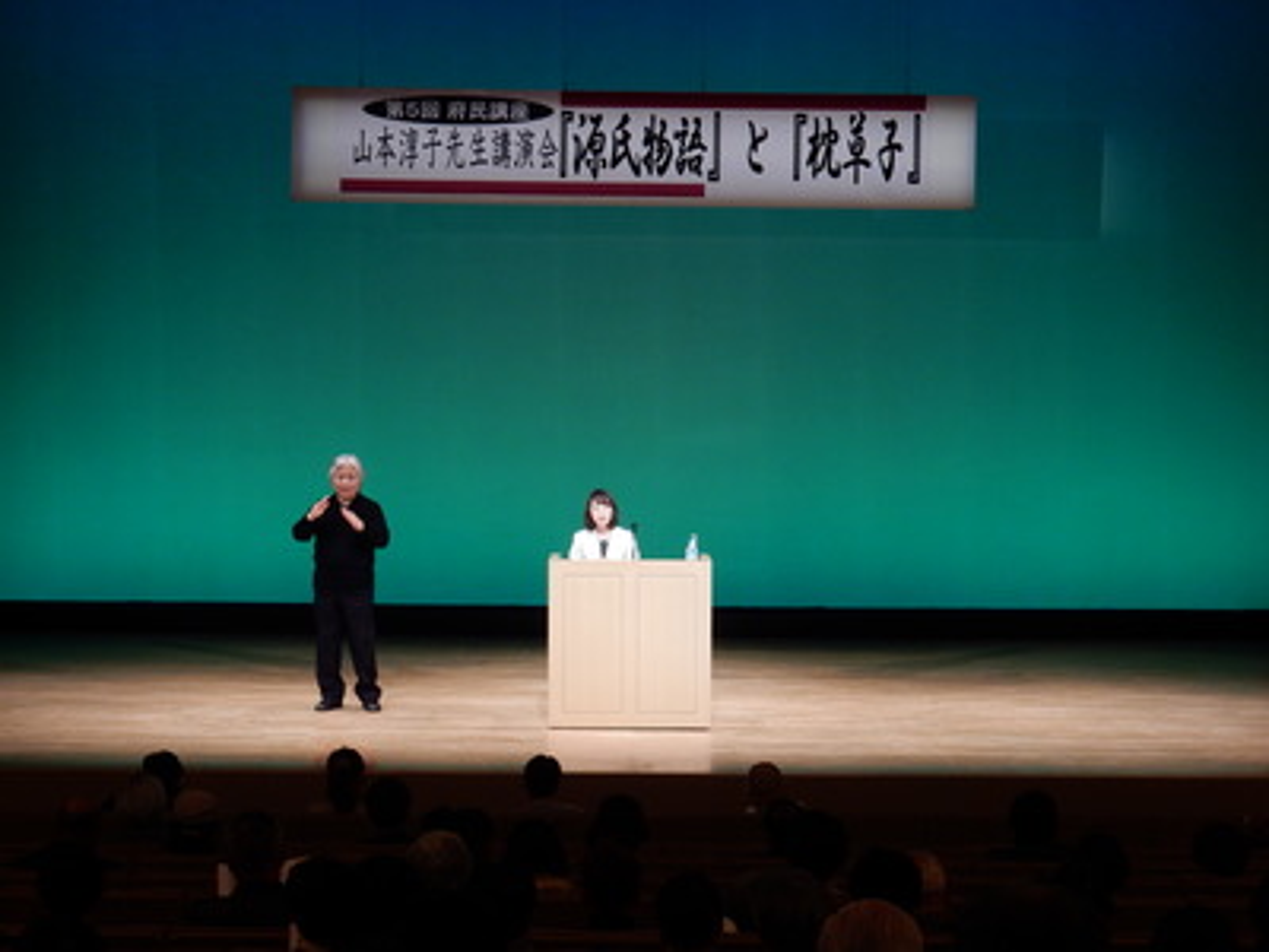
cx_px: 634
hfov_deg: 23.3
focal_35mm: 84
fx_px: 3079
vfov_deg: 17.6
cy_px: 476
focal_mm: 14.9
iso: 200
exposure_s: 1/30
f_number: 5
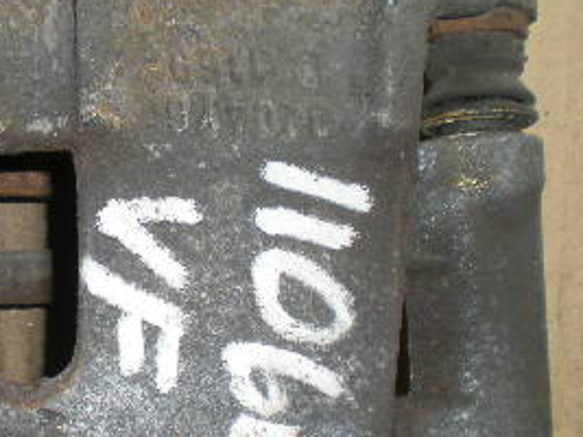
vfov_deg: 16.2
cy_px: 216
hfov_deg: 21.1
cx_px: 57
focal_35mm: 91
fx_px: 1532
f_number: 3.1
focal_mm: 6.3
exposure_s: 1/60
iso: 64
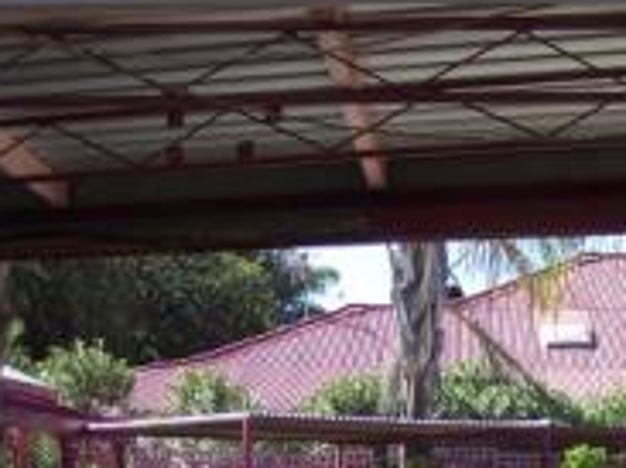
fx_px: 1681
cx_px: 407
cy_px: 495
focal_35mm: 93
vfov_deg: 15.5
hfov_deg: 21.0
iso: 80
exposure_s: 1/500
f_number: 2.8
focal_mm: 6.3
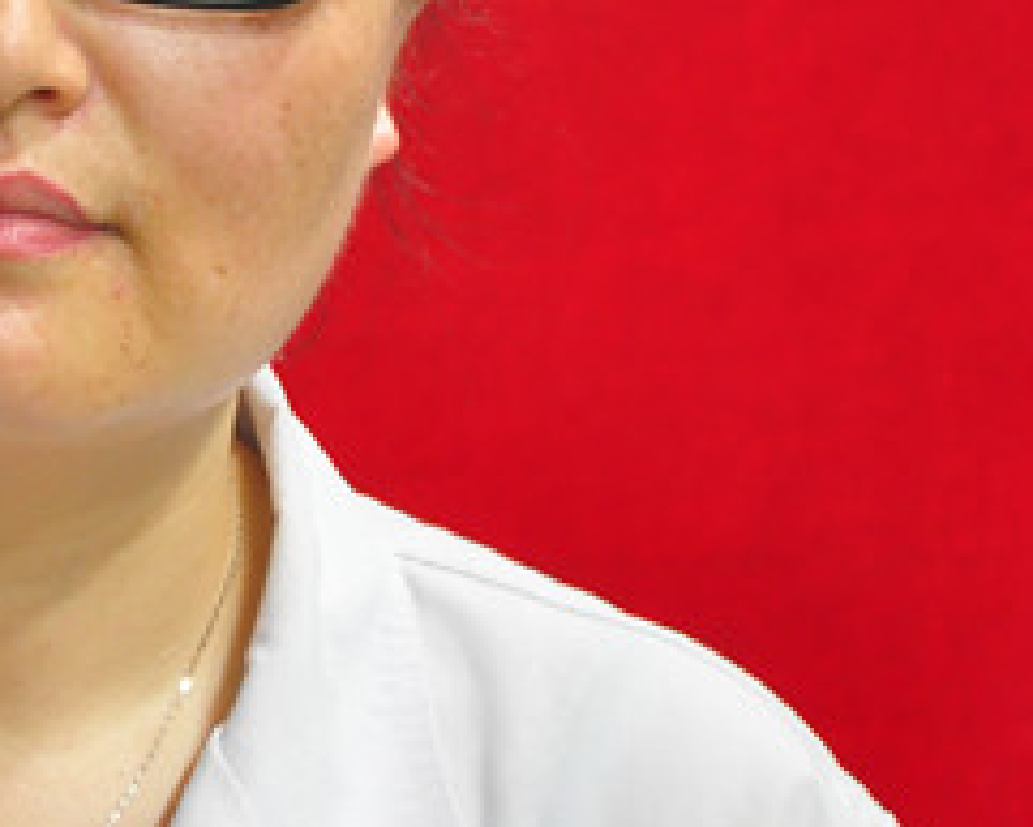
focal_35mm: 373
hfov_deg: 5.2
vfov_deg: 4.1
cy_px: 544
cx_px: -9
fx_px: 11422
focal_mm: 85
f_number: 5.6
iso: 800
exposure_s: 1/5
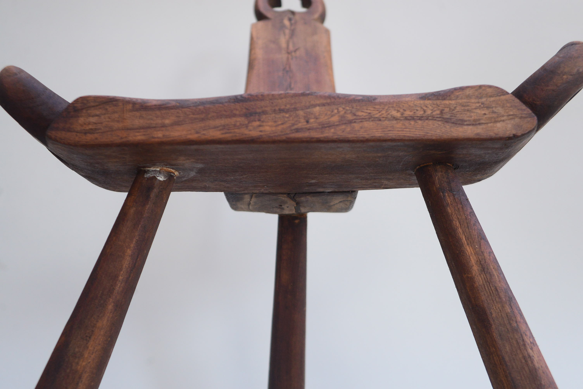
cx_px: 292
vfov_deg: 31.9
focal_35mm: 42
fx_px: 680
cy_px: 194
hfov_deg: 46.4
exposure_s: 1/160
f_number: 5
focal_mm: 42
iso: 2000
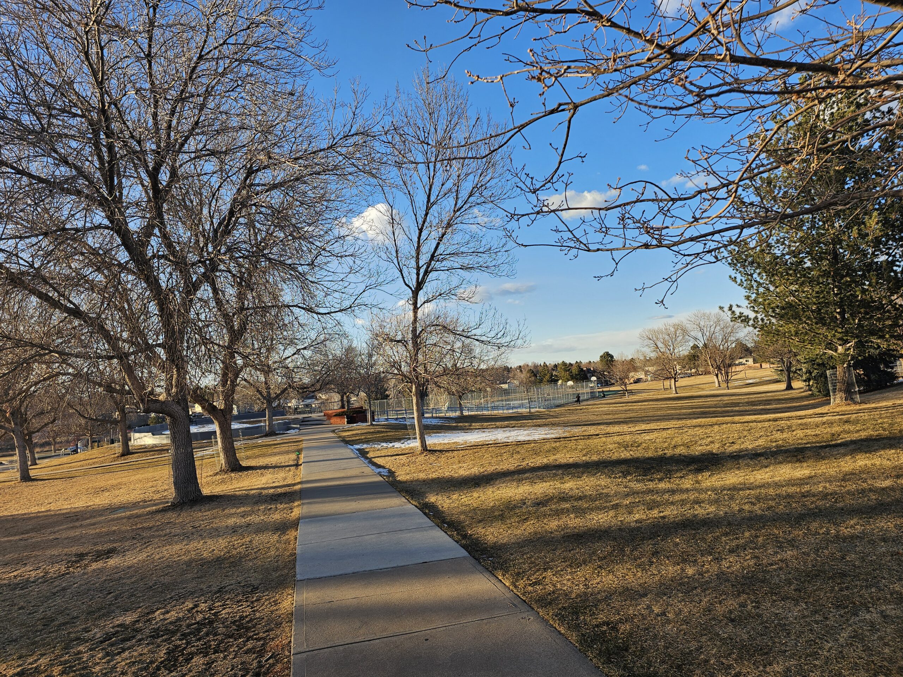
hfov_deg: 73.9
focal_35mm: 23
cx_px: 452
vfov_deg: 58.9
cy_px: 338
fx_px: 600
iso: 10
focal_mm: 6.3
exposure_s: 1/255
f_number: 1.7
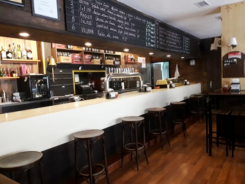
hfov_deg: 63.5
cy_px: 92
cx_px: 122
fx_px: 198
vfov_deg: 49.7
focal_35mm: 28
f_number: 1.9
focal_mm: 3.7
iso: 250
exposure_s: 1/17
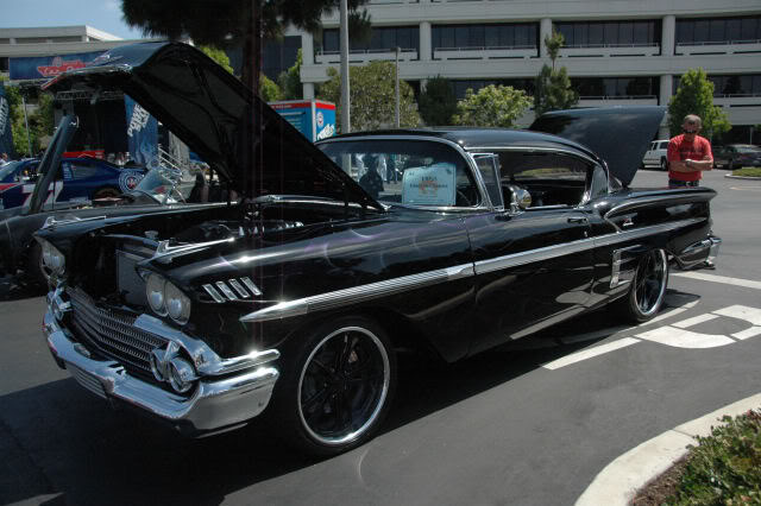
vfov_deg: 43.6
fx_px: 634
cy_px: 253
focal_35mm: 30
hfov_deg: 62.0
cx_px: 380
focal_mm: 20
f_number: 4.5
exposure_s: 1/5000
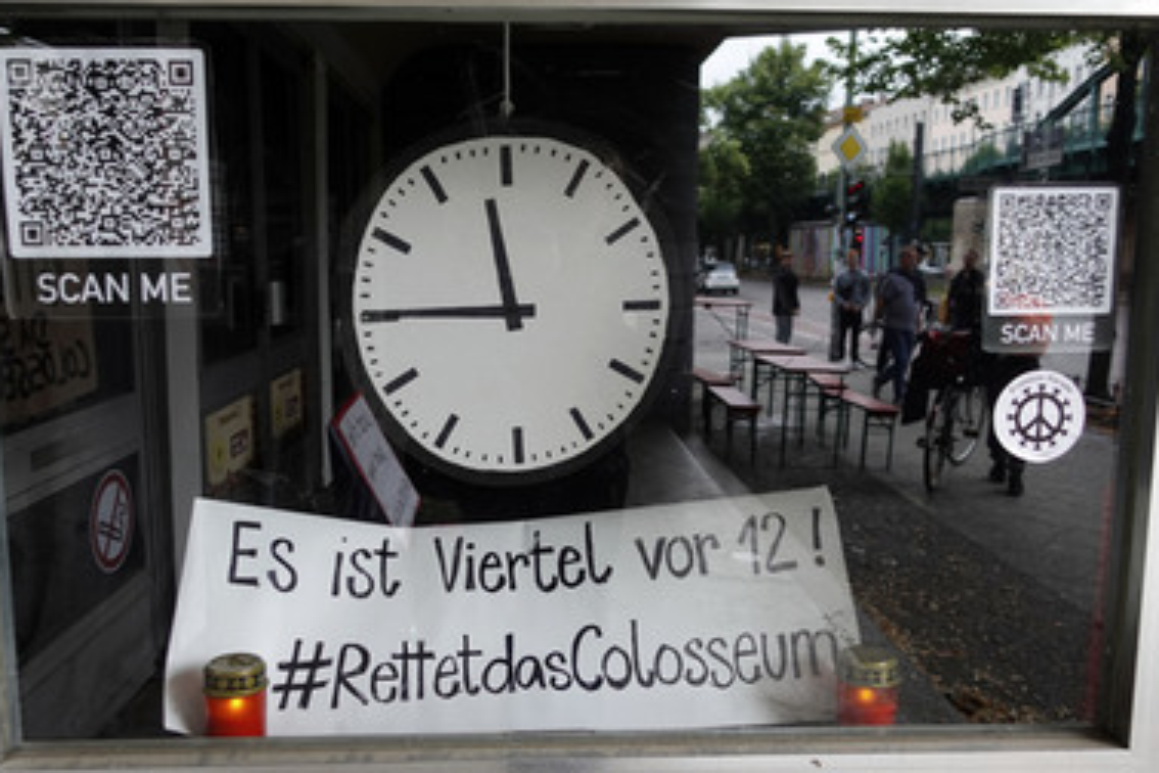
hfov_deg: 60.3
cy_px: 399
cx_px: 550
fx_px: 998
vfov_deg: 42.3
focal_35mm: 31
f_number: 2.2
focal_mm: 10.17
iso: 250
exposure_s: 1/30
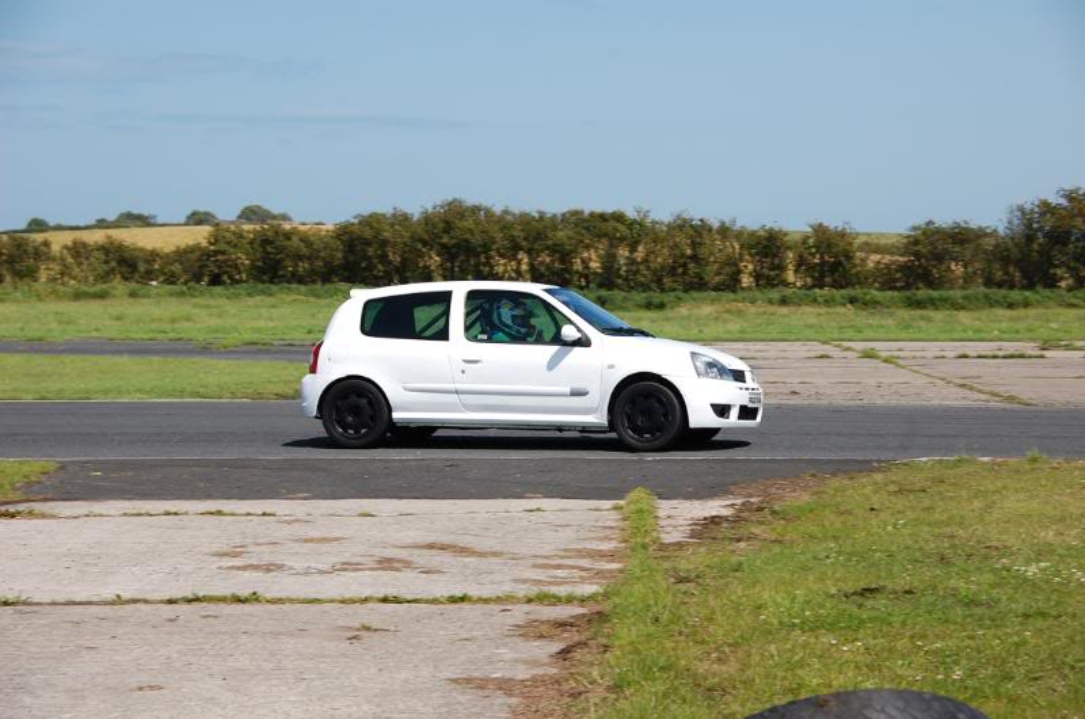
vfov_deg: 14.0
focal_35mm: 98
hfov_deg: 21.0
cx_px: 542
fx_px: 2933
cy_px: 360
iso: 200
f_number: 9
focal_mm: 65
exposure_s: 1/640
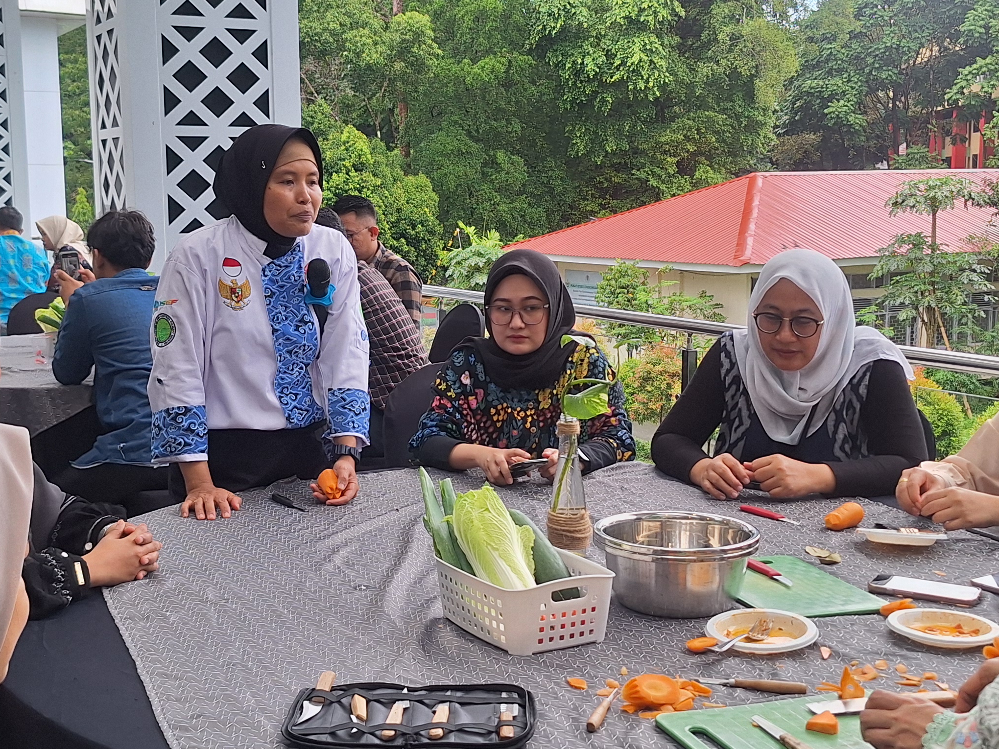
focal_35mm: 46
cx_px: 413
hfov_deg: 41.1
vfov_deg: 31.5
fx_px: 1328
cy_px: 362
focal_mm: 5.54
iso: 40
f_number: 1.8
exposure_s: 1/112
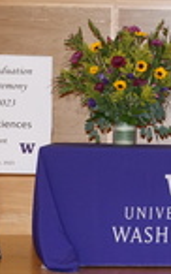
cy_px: 18
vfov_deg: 12.4
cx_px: 337
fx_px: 1255
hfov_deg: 7.5
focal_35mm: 168
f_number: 4.5
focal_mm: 51
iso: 1600
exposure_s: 1/100
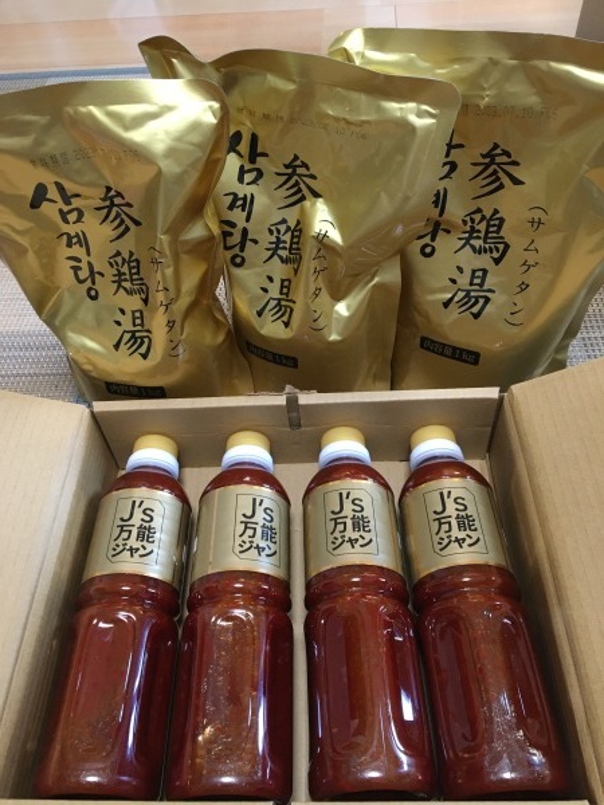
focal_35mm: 29
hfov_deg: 48.2
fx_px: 675
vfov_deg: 61.7
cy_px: 402
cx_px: 302
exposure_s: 1/30
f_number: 2.2
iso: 200
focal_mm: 4.15
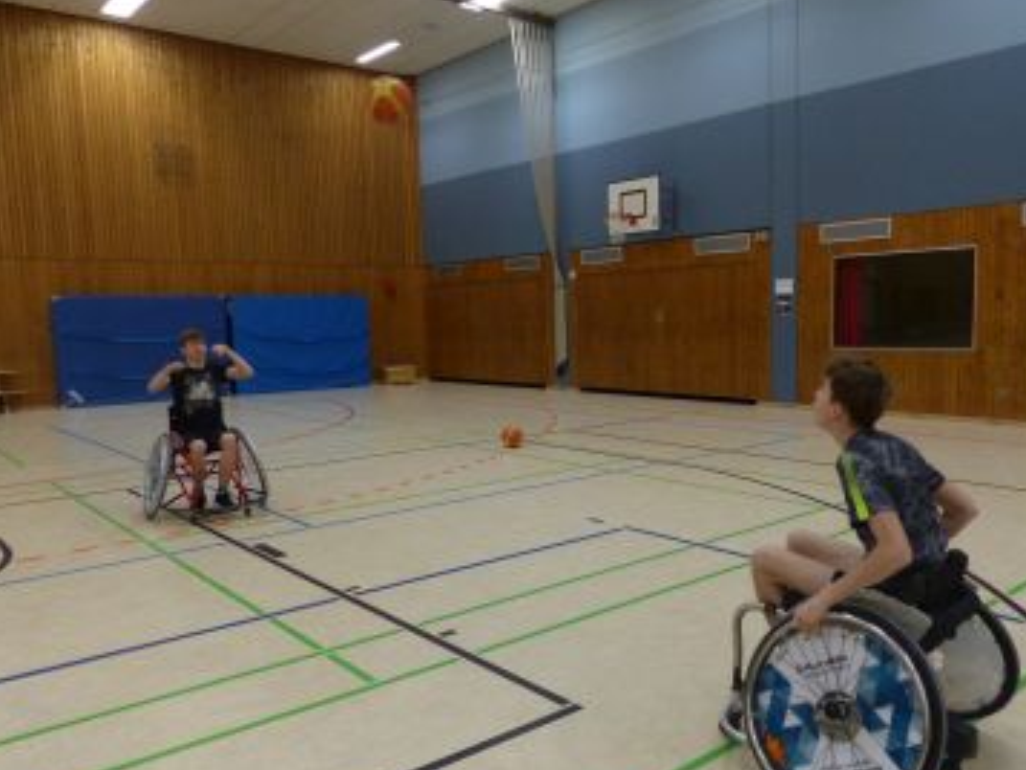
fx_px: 830
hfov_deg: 63.3
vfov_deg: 49.7
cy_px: 408
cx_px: 558
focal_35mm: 28
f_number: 2.8
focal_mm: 4.5
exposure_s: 1/100
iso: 400
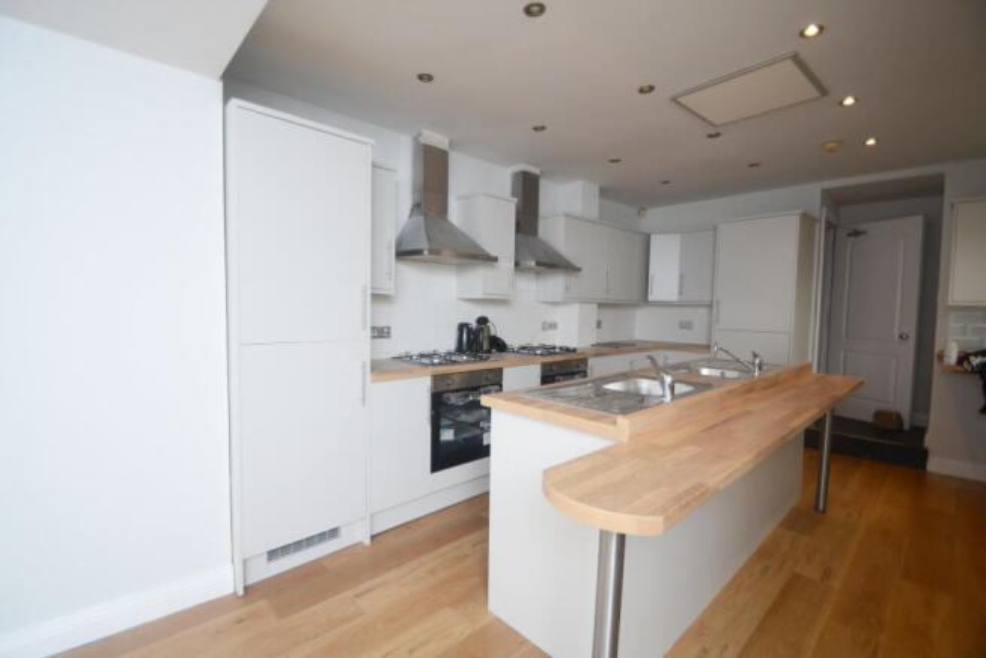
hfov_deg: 100.4
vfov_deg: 77.4
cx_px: 493
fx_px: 411
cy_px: 329
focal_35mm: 15
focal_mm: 10
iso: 400
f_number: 3.5
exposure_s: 1/100
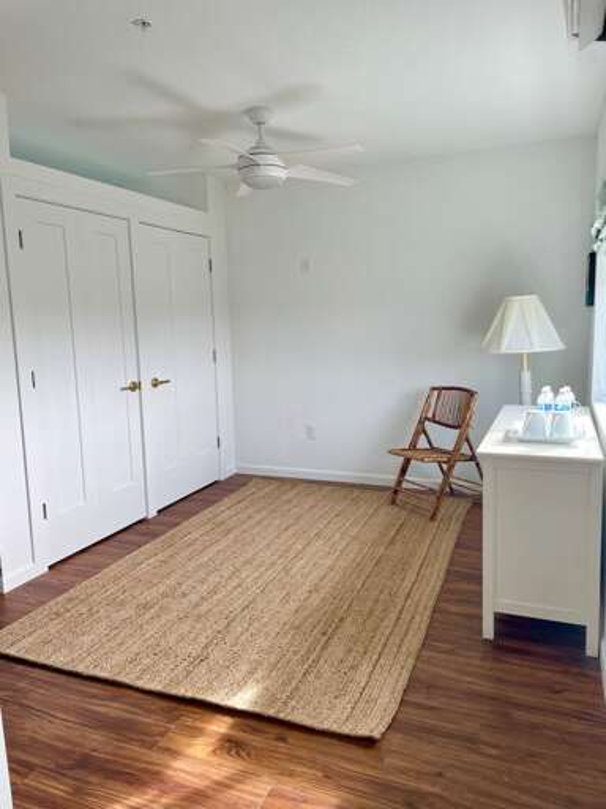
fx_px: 607
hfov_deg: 53.1
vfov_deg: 67.3
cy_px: 404
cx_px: 303
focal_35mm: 26
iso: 40
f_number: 1.6
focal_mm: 4.2
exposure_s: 1/121
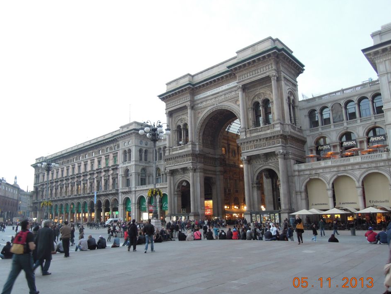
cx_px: 182
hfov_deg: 67.2
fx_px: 294
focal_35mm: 26
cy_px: 157
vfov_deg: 53.0
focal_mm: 4.3
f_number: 2.8
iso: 220
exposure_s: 1/30
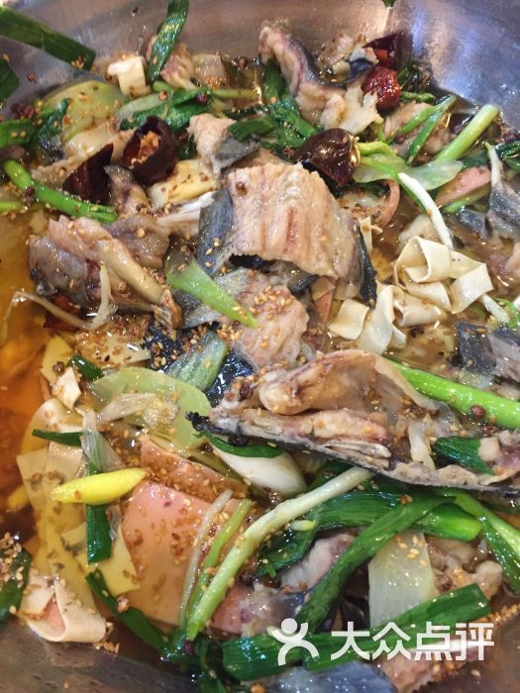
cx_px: 260
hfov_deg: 48.2
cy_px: 346
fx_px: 581
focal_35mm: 29
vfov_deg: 61.7
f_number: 2.2
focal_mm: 4.15
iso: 250
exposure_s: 1/20
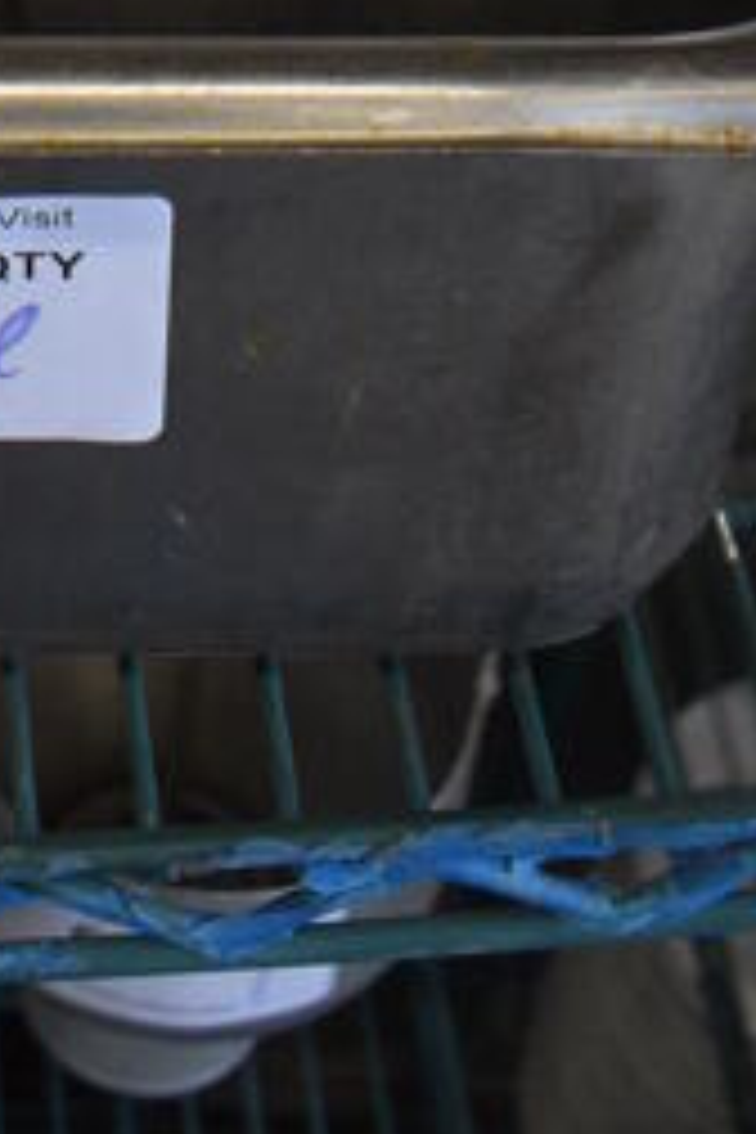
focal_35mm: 98
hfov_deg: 13.6
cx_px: -99
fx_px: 3087
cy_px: -808
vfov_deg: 17.5
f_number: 3.5
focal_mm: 18
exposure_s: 1/200
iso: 800
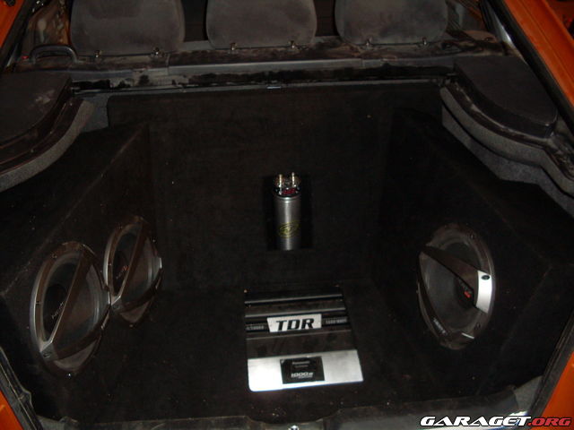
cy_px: 215
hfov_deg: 49.0
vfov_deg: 37.7
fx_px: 630
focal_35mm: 38
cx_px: 287
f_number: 2.8
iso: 100
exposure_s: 1/45
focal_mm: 6.3
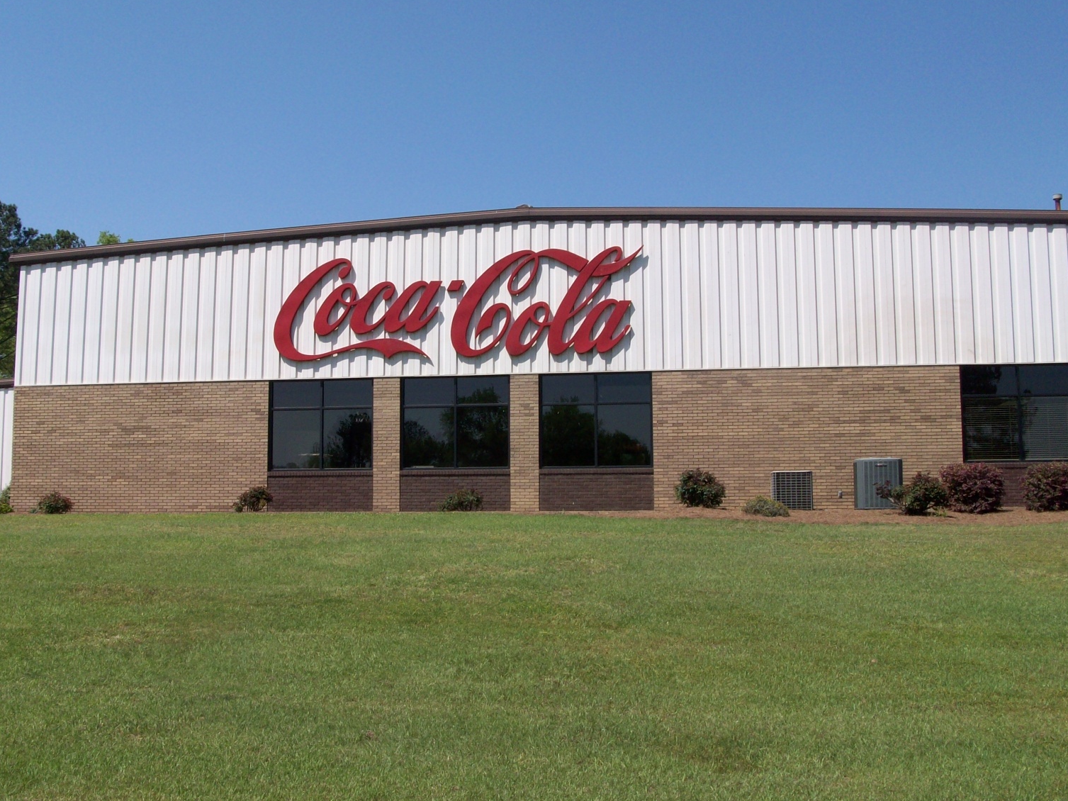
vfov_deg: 38.7
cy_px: 393
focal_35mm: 37
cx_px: 501
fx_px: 1141
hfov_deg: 50.1
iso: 64
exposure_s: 1/404
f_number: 5.5
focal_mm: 5.7
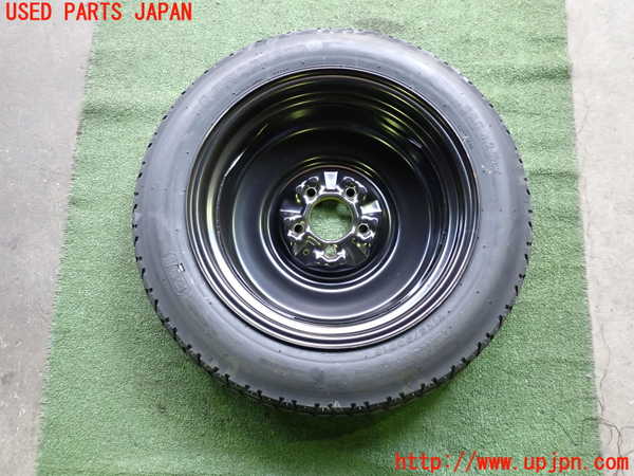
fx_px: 549
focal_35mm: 30
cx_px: 317
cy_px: 238
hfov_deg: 60.0
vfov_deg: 46.8
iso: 250
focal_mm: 5.4
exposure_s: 1/30
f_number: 2.3
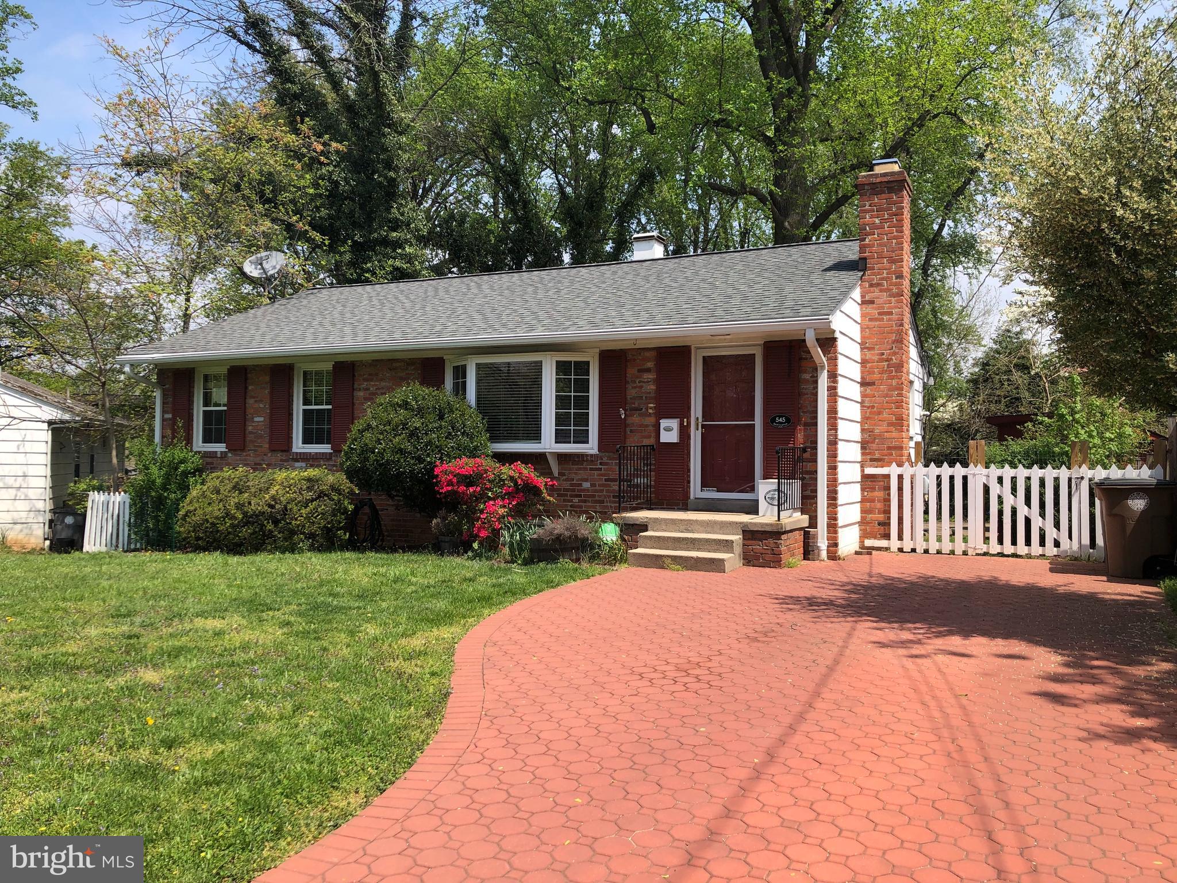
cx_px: 588
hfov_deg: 63.4
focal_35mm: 28
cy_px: 442
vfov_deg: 49.7
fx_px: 952
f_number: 1.8
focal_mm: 3.99
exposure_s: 1/1333
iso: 20
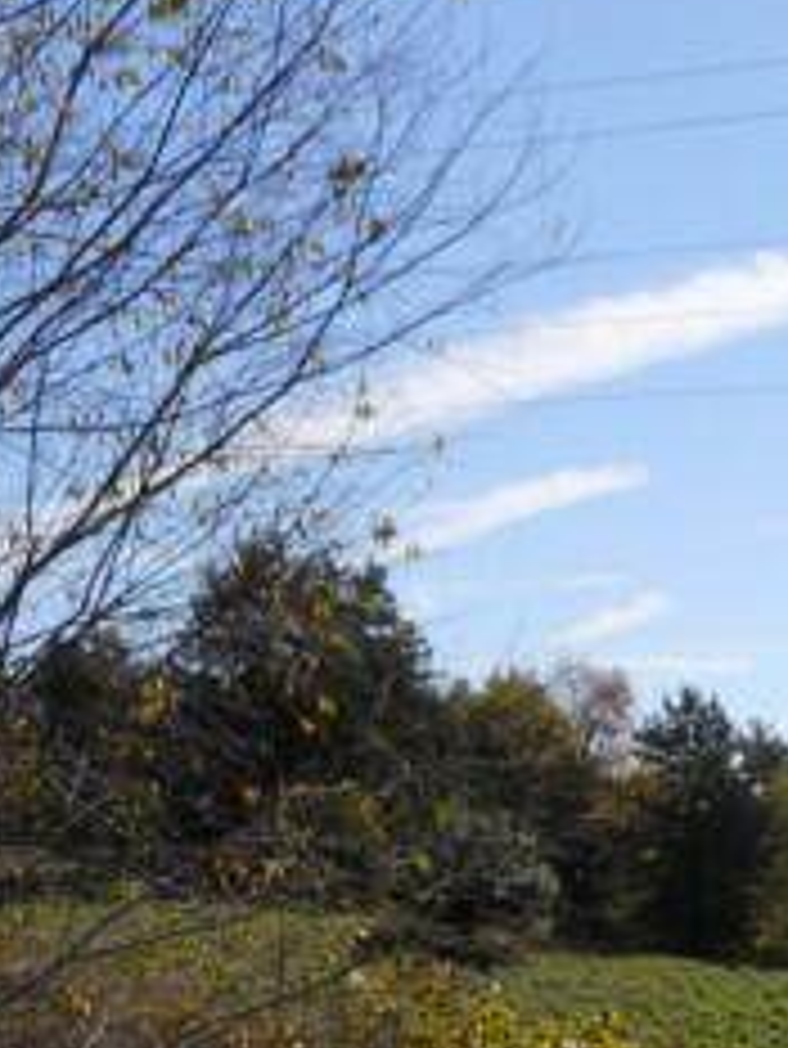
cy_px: 1012
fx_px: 2335
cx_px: 901
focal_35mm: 77
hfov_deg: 18.3
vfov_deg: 24.3
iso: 80
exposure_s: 1/400
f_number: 5.4
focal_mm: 5
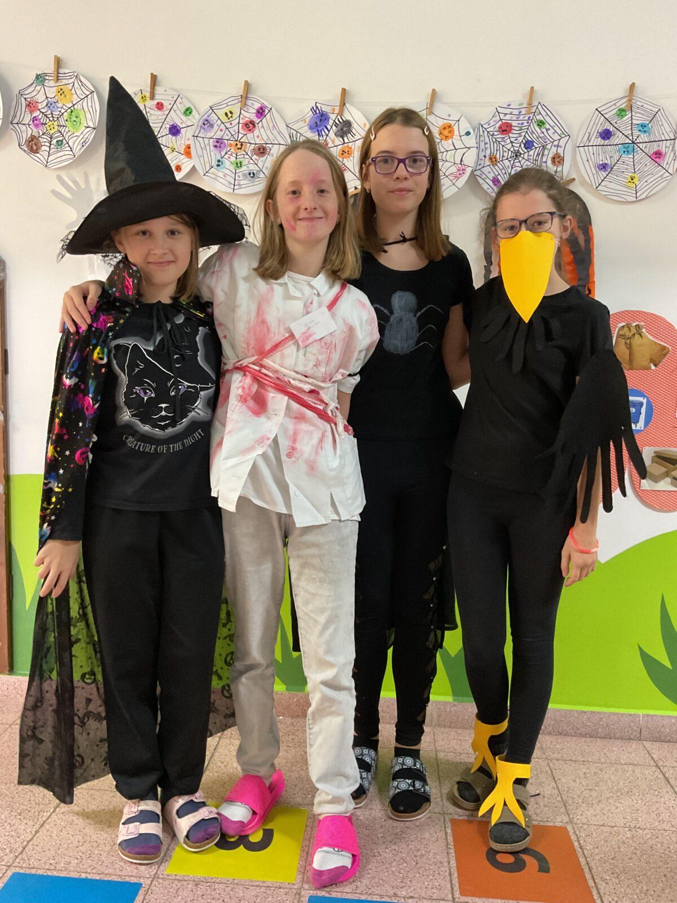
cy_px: 452
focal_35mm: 29
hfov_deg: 48.2
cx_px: 338
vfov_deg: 61.7
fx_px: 756
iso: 250
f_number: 1.8
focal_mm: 3
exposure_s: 1/25
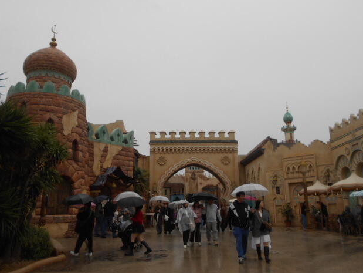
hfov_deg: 58.3
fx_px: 325
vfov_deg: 45.5
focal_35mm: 31
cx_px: 184
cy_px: 134
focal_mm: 5.1
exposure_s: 1/250
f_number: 3.4
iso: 100
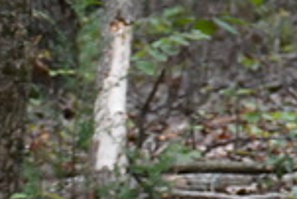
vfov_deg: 3.4
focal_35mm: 407
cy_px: -84
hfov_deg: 4.8
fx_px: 3361
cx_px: 964
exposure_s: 1/500
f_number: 4.5
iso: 2200
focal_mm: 40
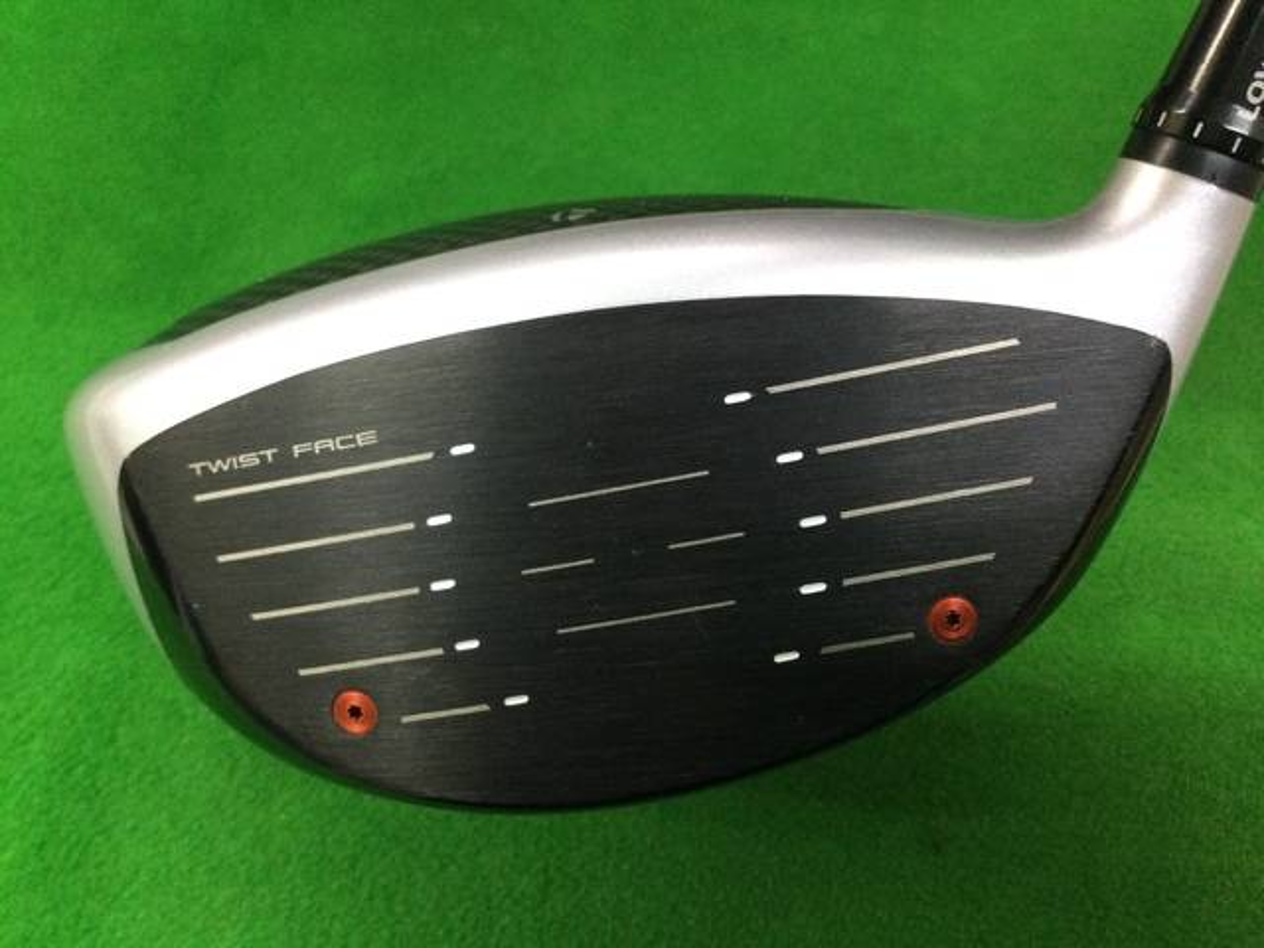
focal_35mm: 31
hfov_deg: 58.4
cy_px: 474
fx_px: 1132
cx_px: 632
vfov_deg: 45.4
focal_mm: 3.3
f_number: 2.4
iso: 160
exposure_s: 1/30
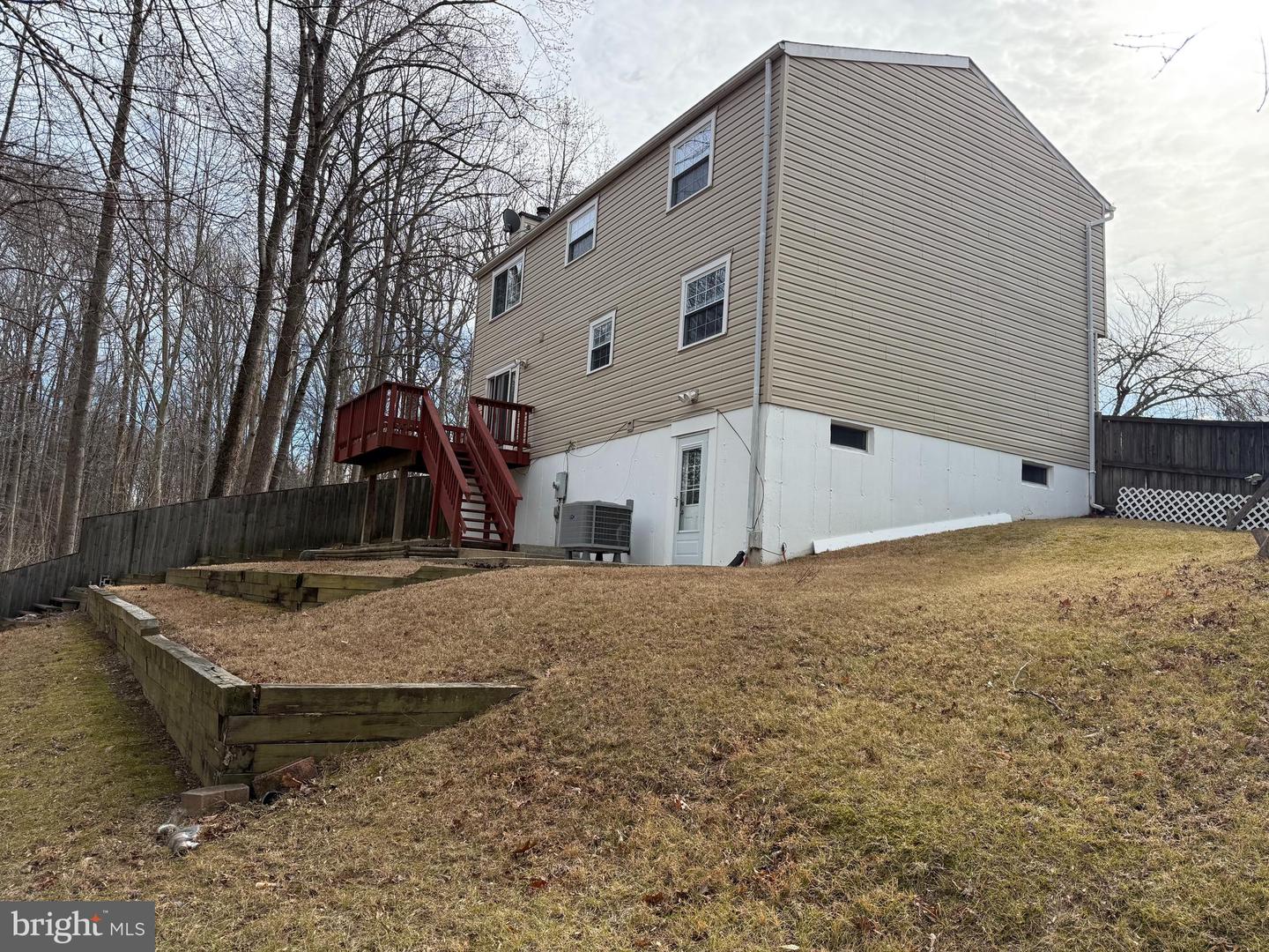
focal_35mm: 24
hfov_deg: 71.6
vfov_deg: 56.8
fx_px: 880
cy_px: 476
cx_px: 634
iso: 100
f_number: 1.78
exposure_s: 1/2703
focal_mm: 6.76
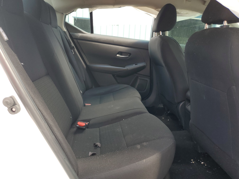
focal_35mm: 26
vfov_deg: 53.1
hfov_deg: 67.3
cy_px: 90
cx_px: 120
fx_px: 180
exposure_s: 1/156
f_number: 1.5
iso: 50
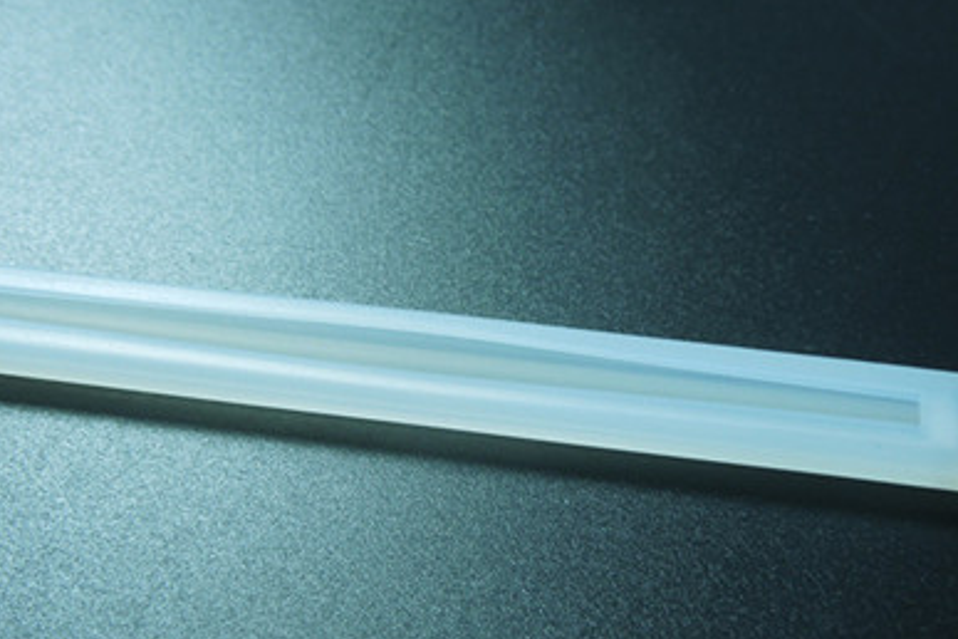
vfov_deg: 27.0
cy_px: 372
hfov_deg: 39.6
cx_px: 455
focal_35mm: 50
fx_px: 1330
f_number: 3.6
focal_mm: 5.6
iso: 180
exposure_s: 1/30
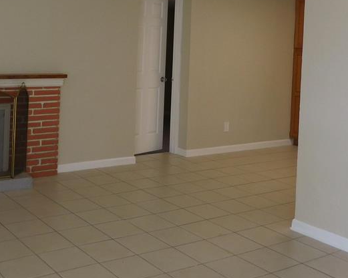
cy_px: 55
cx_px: 106
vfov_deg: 30.6
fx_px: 494
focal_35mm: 48
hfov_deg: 38.2
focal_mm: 4.5
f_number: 3.3
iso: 125
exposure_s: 1/40
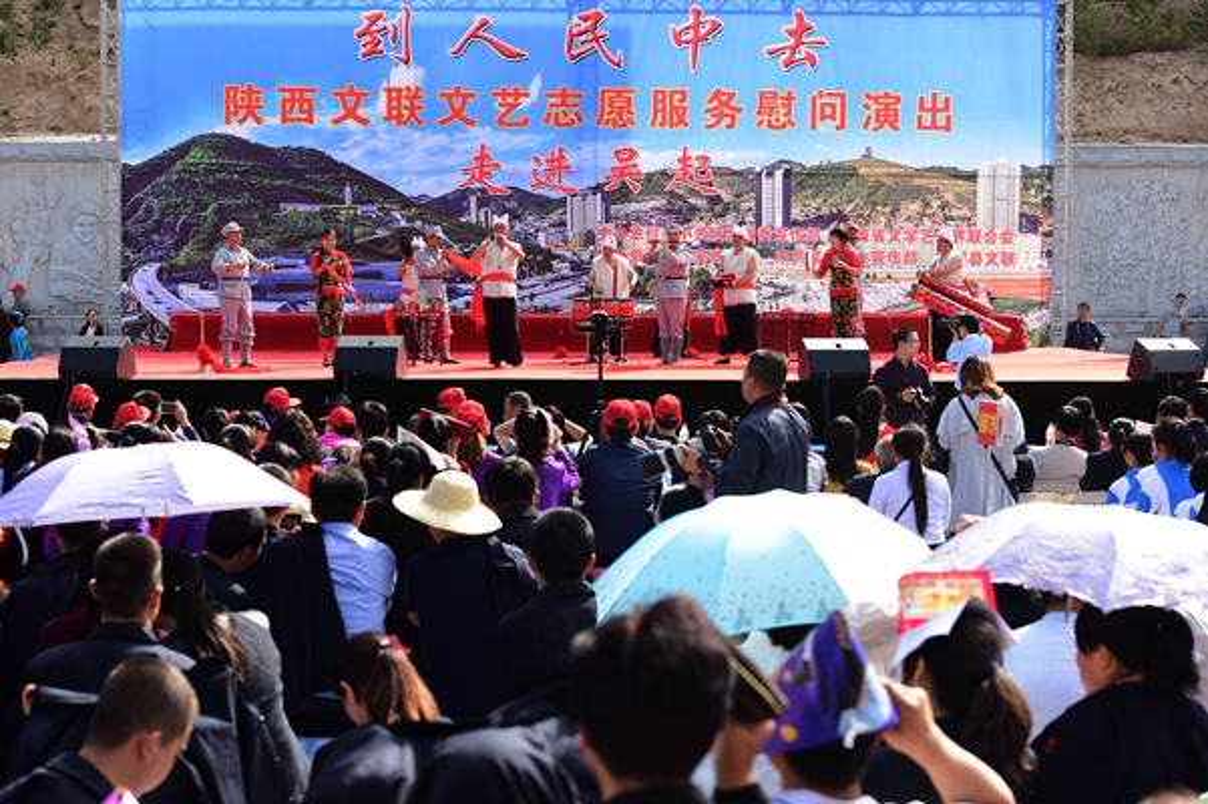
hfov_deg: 28.9
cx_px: 604
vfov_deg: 19.4
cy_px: 402
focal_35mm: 70
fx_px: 2348
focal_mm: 70
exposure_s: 1/500
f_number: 5.6
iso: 400
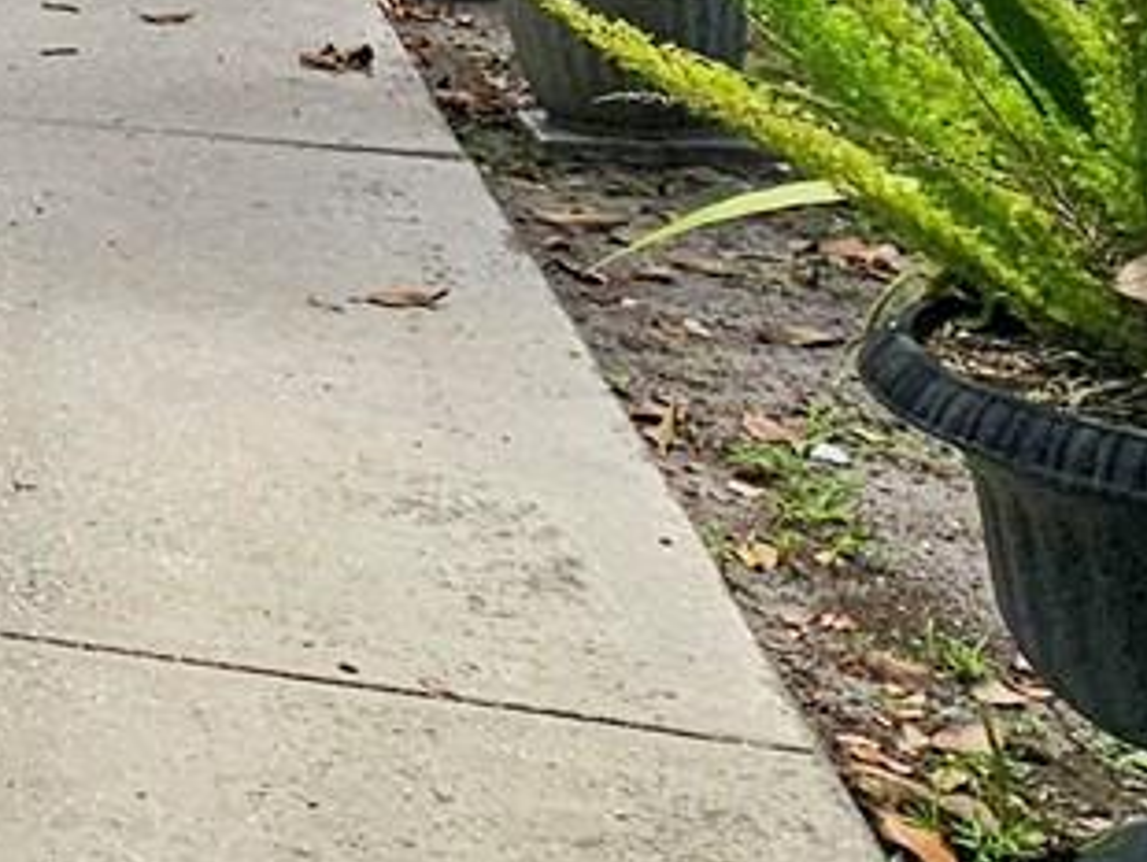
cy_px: -633
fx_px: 2222
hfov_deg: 17.2
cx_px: -1325
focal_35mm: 67
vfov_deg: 18.0
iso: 50
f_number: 2.2
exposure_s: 1/1170
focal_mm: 2.2
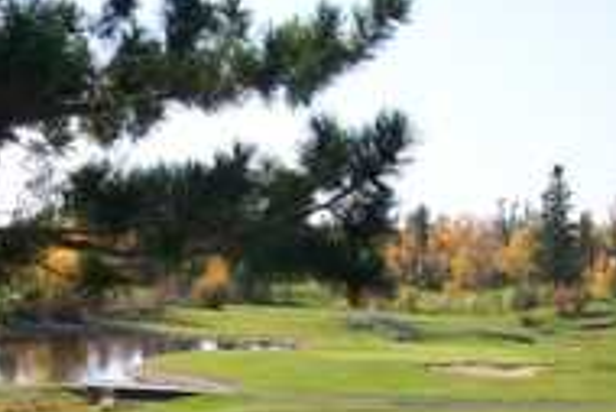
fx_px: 1541
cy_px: 266
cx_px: 143
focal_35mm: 90
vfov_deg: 15.2
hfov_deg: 22.4
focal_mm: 8
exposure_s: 1/500
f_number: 4.8
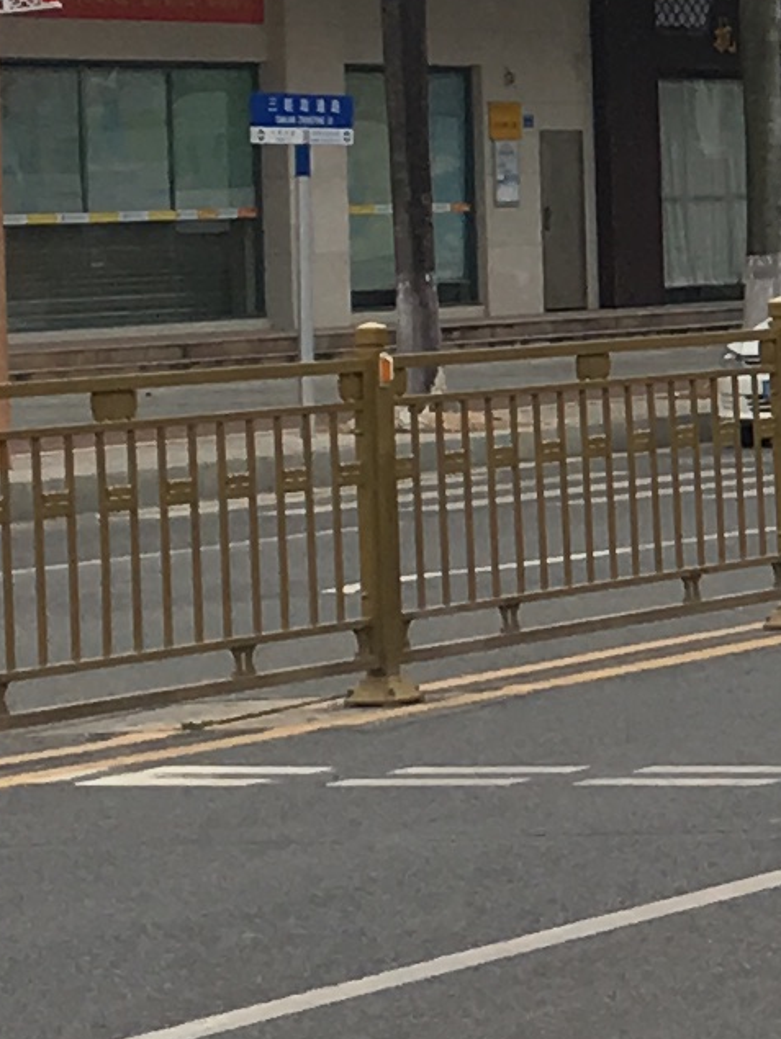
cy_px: 133
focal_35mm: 184
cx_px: 2241
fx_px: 5530
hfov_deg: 7.3
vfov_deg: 10.7
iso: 25
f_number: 2.2
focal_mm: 4.15
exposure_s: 1/388
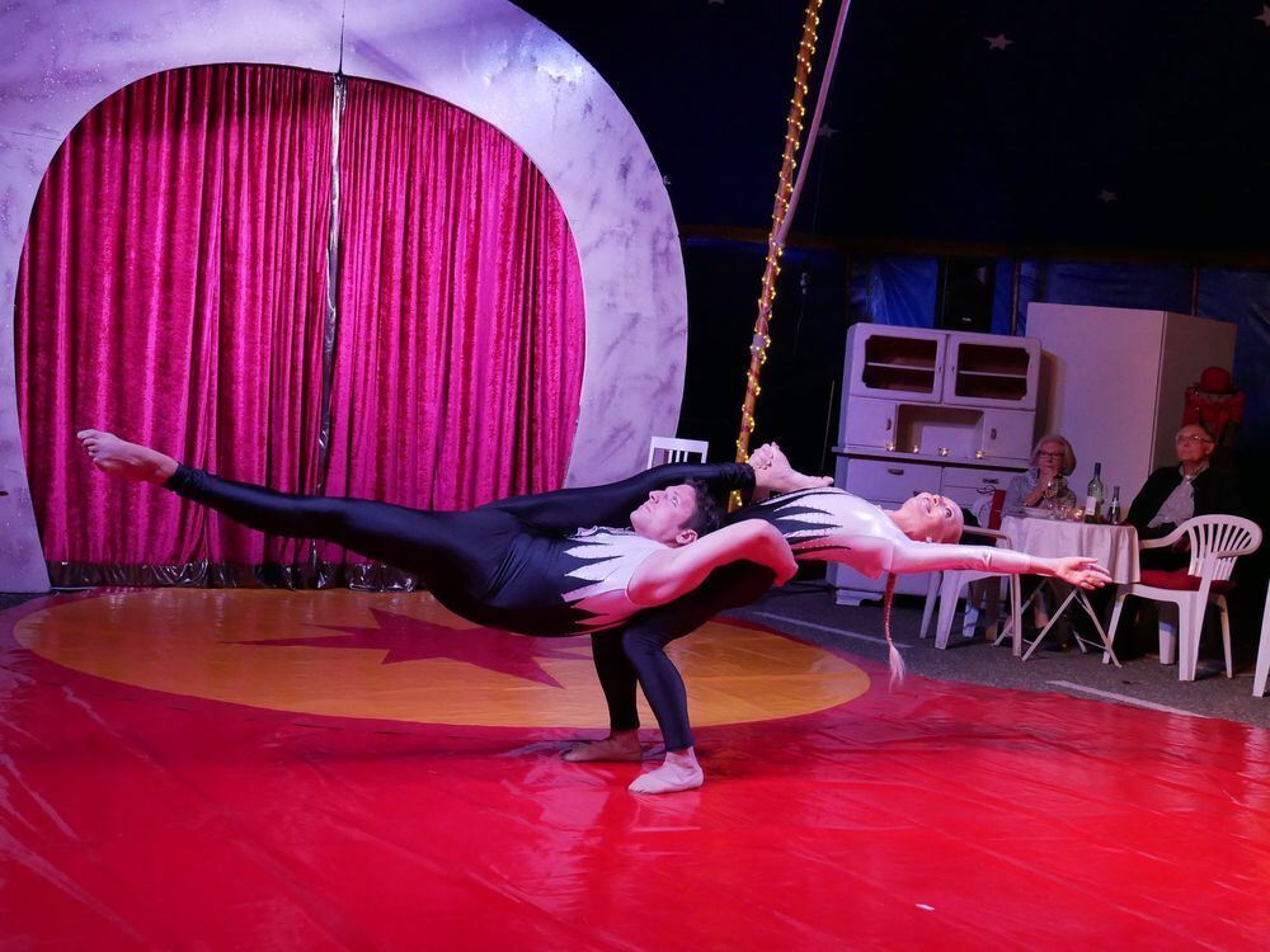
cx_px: 635
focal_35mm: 44
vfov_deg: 32.9
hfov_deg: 42.9
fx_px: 1614
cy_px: 476
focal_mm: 22
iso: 2500
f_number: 4.9
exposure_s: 1/125
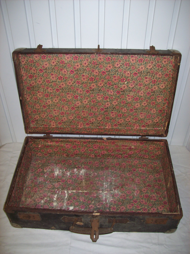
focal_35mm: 36
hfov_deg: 39.6
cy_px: 127
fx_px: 264
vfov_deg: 51.4
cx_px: 95
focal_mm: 6
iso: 80
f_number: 2.7
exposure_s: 1/64
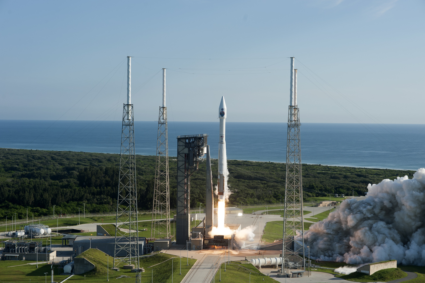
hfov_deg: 23.9
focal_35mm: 85
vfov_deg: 16.1
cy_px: 142
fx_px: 1003
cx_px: 212
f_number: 9
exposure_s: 1/1000
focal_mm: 85
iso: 200
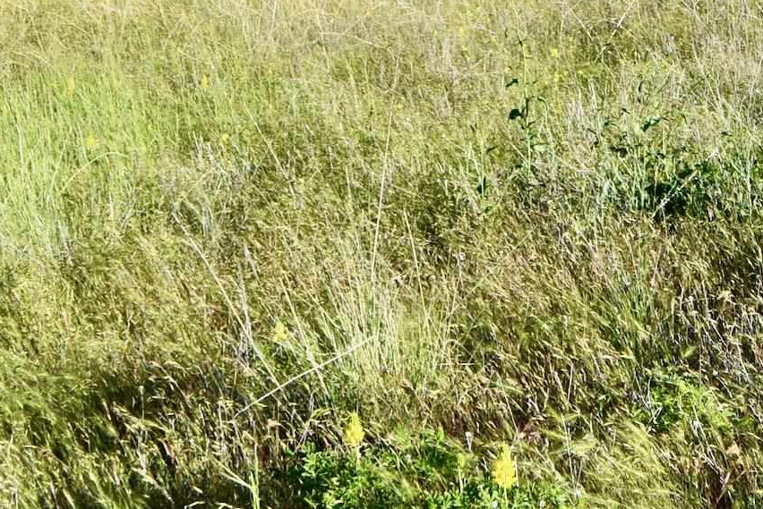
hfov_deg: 23.1
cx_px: 391
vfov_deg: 15.4
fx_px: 1866
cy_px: 47
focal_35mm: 88
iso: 125
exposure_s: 1/250
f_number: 8
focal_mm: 20
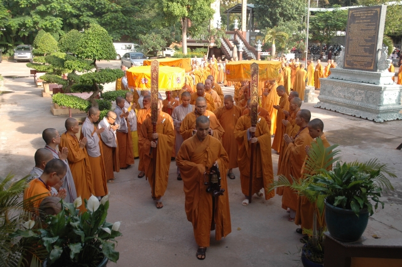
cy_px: 134
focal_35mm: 36
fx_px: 401
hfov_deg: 53.2
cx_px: 201
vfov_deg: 36.8
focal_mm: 24
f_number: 5.6
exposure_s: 1/125
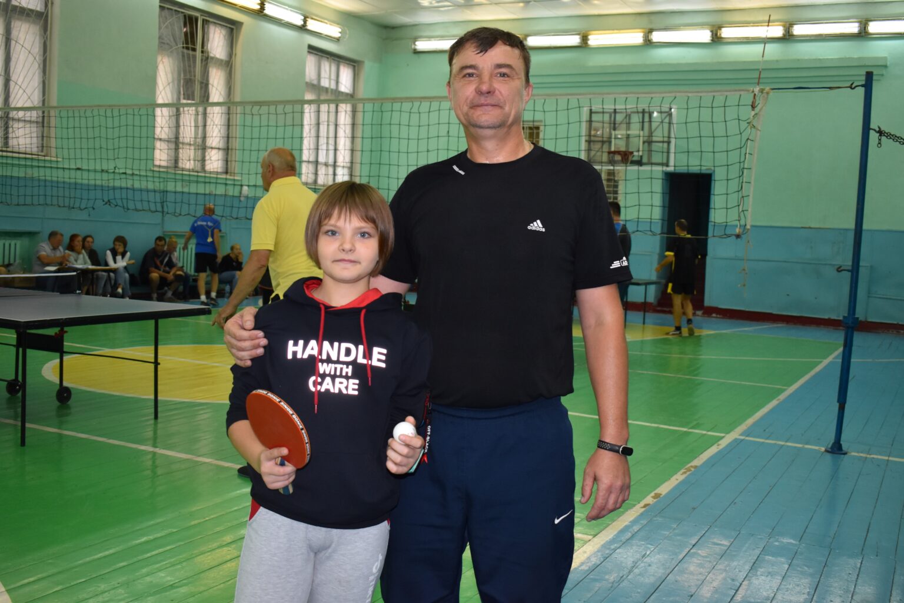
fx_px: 942
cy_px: 302
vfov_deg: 35.5
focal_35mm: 38
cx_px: 452
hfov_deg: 51.3
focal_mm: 25
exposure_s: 1/100
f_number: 5
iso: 800
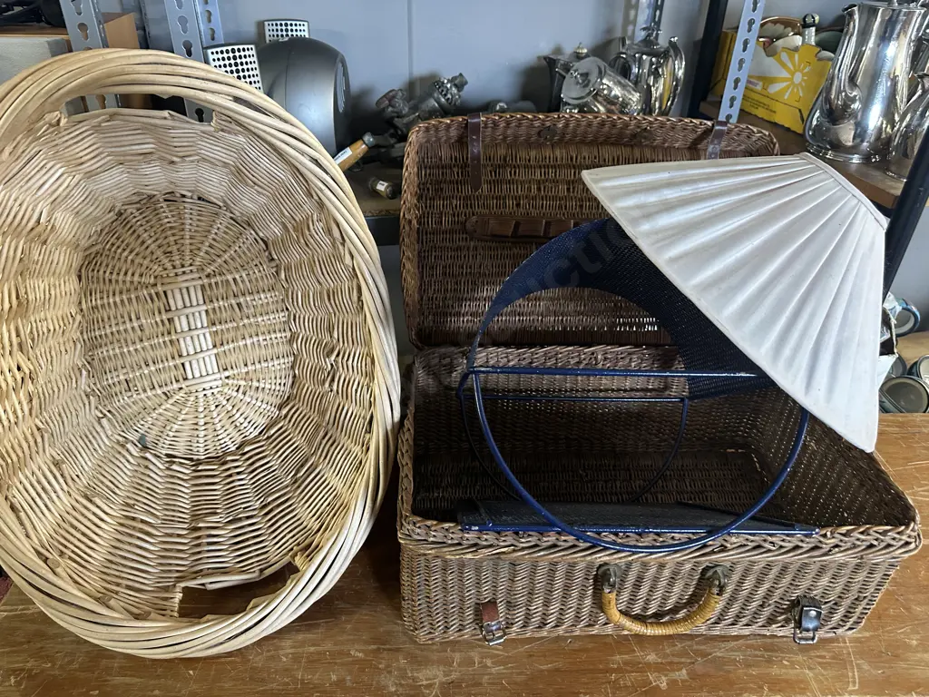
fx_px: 644
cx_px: 464
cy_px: 348
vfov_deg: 56.8
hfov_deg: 71.6
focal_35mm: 24
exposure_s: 1/50
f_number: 1.78
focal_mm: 6.86
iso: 400
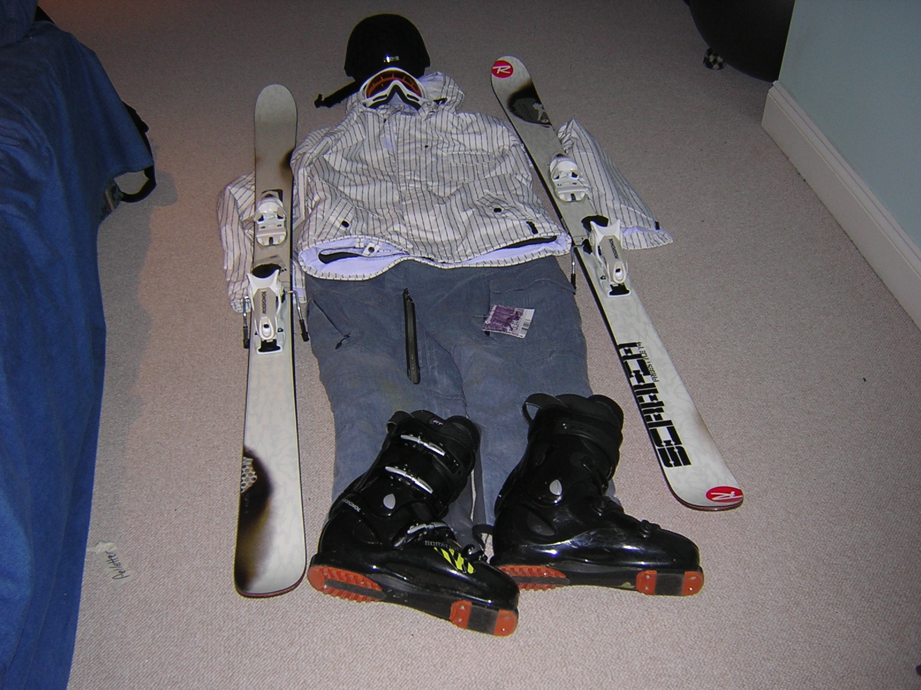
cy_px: 345
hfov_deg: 51.4
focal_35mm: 36
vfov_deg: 39.7
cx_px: 460
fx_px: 958
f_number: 2.6
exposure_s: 1/60.1
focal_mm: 4.7
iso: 118
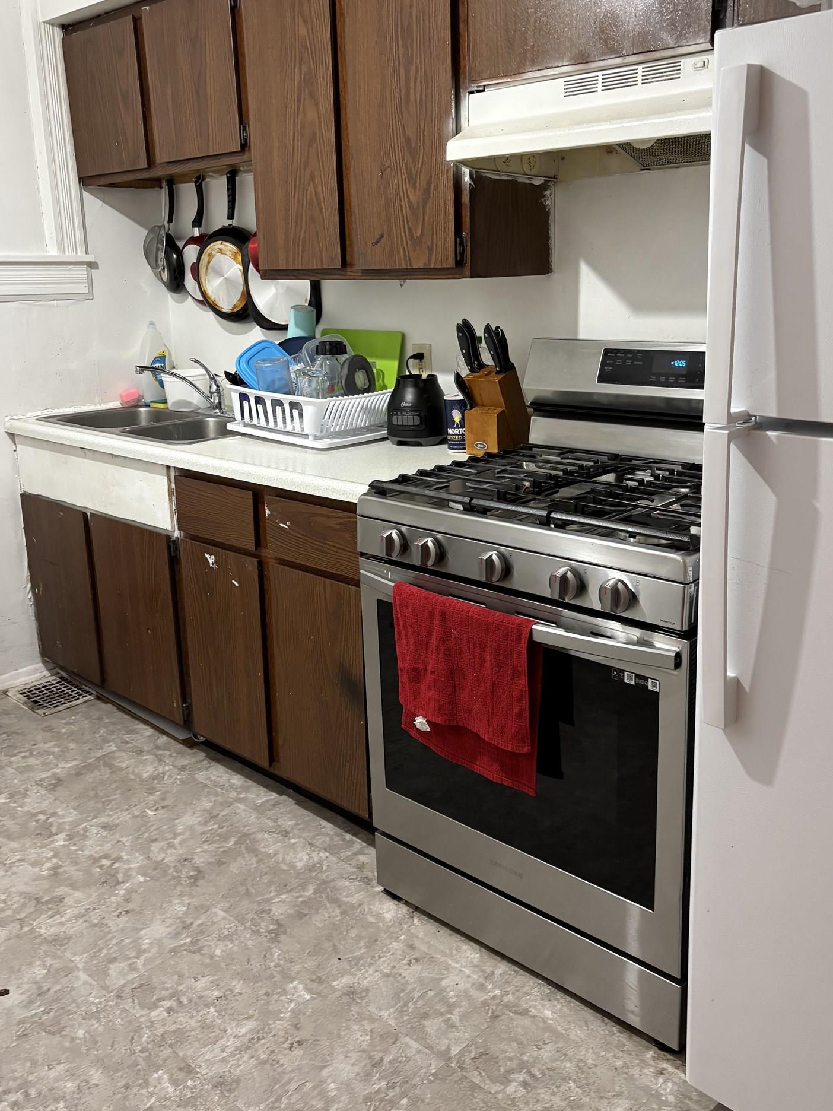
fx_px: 1027
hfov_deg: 44.1
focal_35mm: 32
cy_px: 521
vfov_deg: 56.8
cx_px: 436
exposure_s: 1/60
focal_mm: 5.96
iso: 250
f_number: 1.6
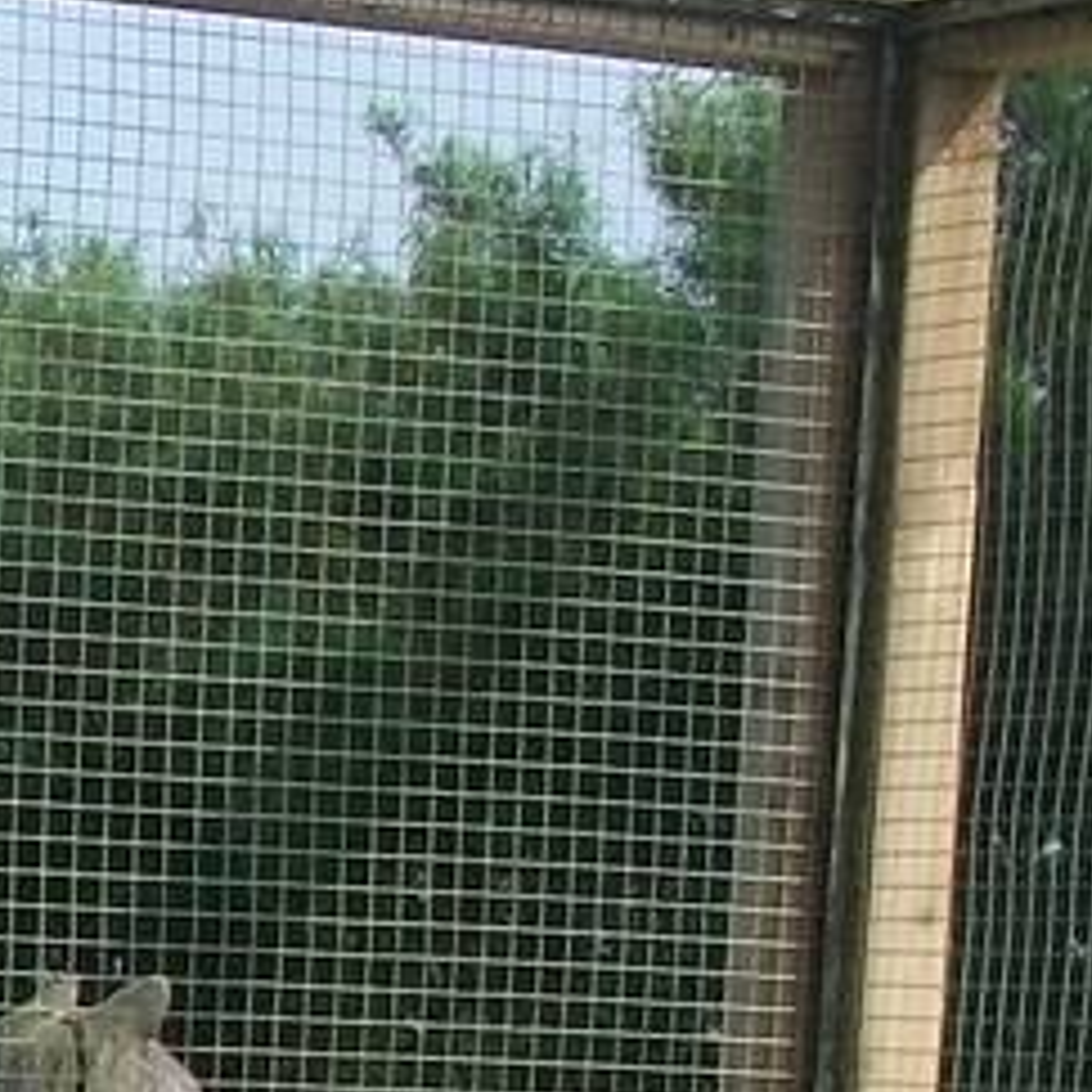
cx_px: -1326
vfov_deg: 9.2
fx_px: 6638
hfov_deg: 8.7
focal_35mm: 186
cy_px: 1640
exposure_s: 1/320
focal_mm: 5.7
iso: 80
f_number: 5.5
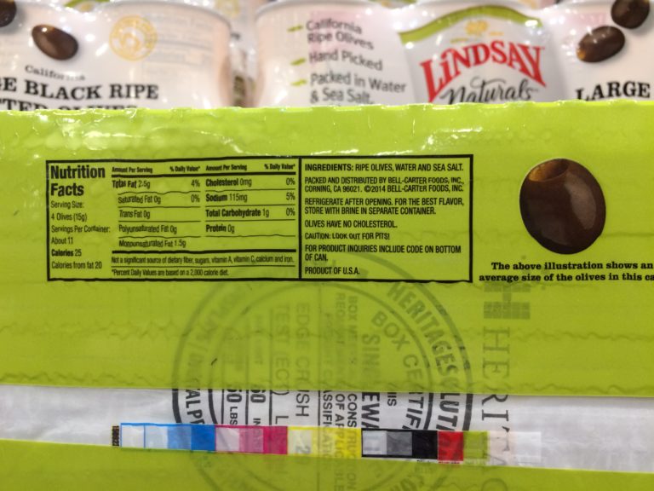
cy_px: 246
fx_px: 548
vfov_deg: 48.2
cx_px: 327
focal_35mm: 29
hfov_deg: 61.7
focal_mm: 4.15
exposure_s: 1/30
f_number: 2.2
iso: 64
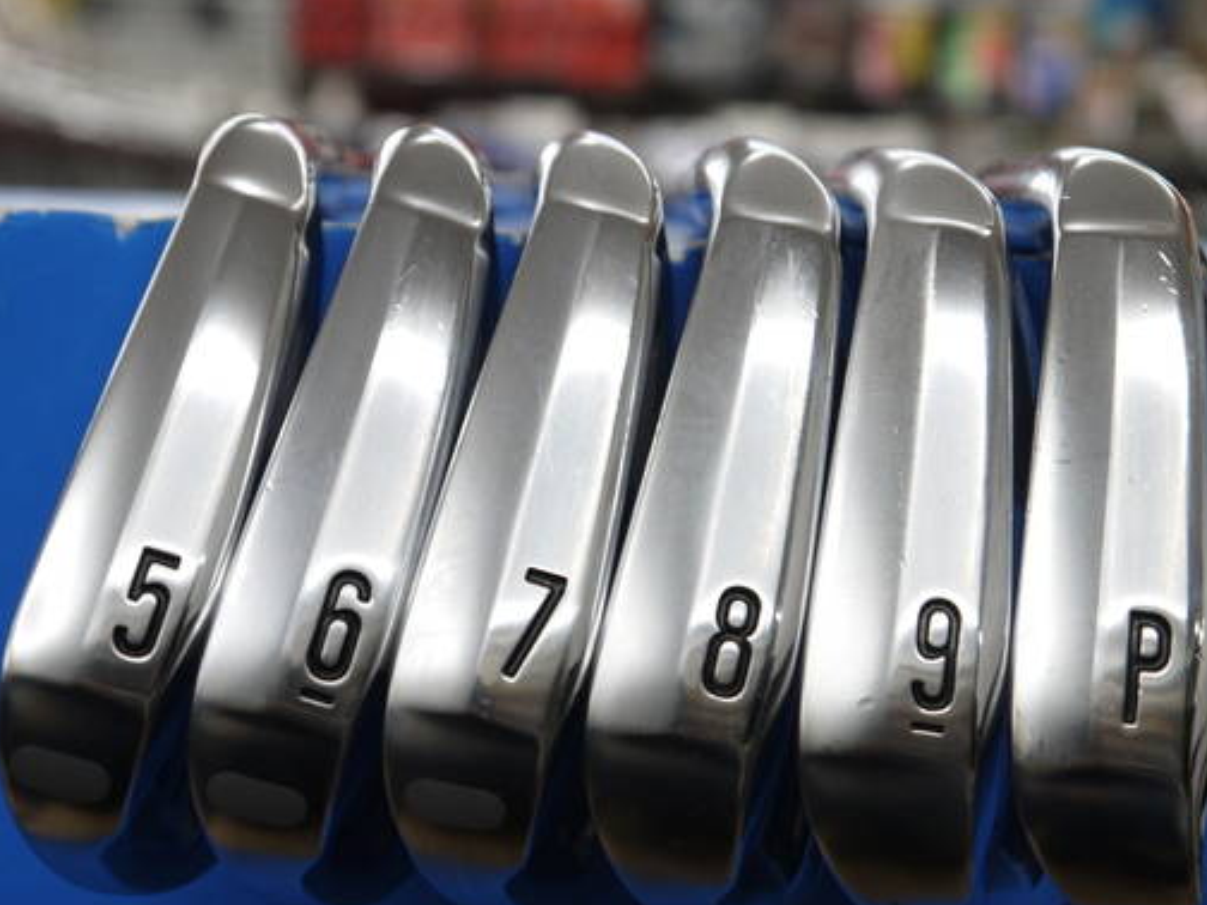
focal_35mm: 66
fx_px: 2301
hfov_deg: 29.4
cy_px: 529
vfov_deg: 22.2
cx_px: 649
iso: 200
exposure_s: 1/60
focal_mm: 26
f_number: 4.7
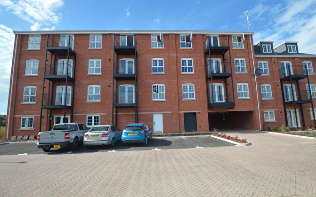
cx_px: 160
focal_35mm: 18
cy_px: 100
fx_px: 151
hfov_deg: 92.6
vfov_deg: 66.3
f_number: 3.5
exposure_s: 1/800
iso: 100
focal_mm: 11
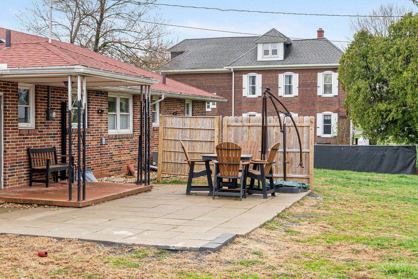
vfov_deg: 24.6
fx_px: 639
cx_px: 168
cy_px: 143
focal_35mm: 55
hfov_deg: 36.1
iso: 320
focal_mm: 35
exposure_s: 1/320
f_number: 7.1
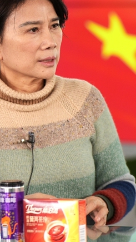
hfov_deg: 2.8
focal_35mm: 434
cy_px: 80
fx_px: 2780
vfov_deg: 5.0
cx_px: -2
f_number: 4
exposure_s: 1/160
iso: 560
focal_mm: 200
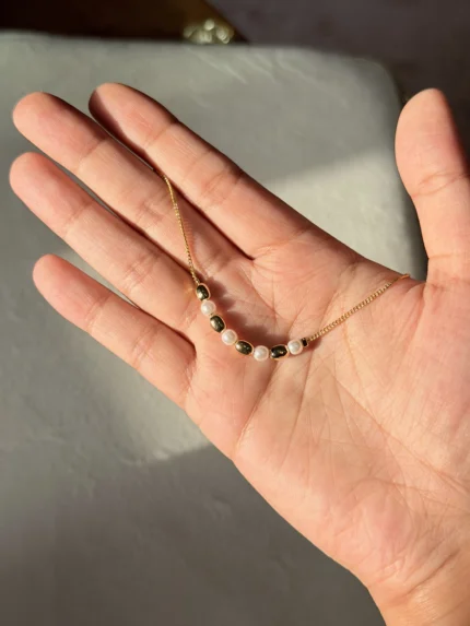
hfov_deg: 30.3
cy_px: 313
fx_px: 869
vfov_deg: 39.6
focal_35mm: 48
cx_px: 235
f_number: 1.78
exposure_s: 1/1575
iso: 64
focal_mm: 6.76
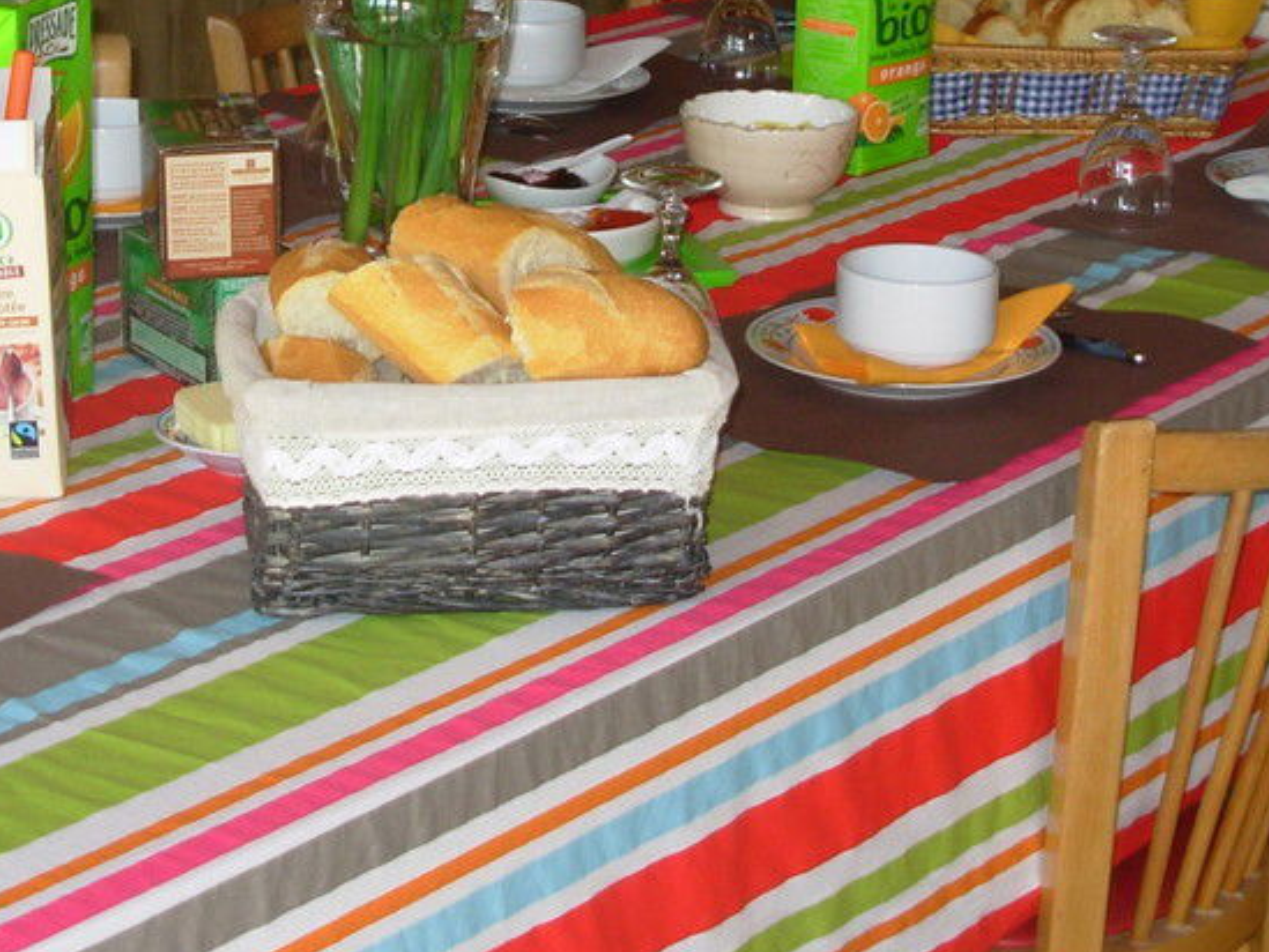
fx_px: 3557
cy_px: 125
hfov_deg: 20.2
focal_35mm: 97
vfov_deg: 15.1
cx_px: 585
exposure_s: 1/34.9
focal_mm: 8.5
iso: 51
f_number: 3.2
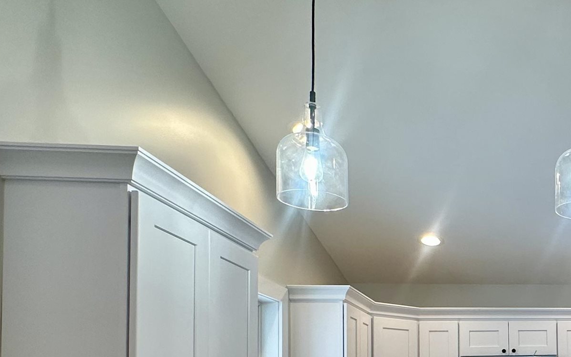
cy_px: 373
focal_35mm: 38
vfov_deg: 30.7
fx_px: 591
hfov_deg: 42.9
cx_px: 594
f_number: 2.2
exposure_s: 1/120
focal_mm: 2.22
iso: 125
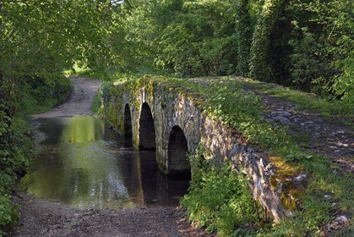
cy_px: 118
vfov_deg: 31.9
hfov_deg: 46.4
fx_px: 413
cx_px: 177
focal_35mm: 42
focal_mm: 42
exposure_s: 1/160
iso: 200
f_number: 6.3
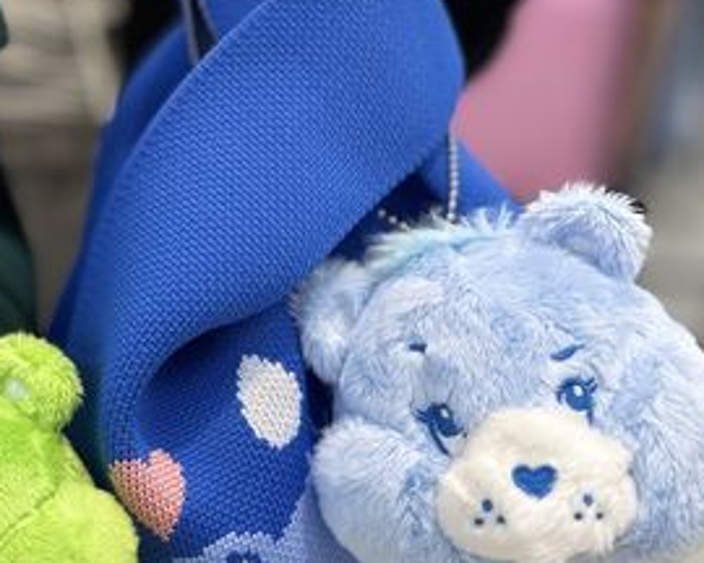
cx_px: 104
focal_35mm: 52
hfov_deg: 34.5
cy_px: 214
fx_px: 1083
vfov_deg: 29.0
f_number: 1.78
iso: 160
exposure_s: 1/120
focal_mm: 6.86
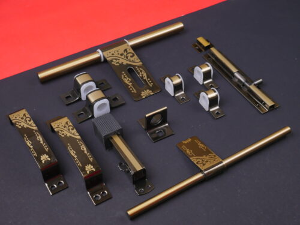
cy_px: 112
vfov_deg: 28.0
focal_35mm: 52
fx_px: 451
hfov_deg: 36.8
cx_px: 150
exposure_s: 1/30
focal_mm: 26
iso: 1000
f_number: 7.1
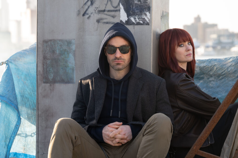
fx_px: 536
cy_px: 79
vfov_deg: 16.9
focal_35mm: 81
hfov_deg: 25.1
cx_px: 119
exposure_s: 1/160
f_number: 4.5
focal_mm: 81
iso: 125
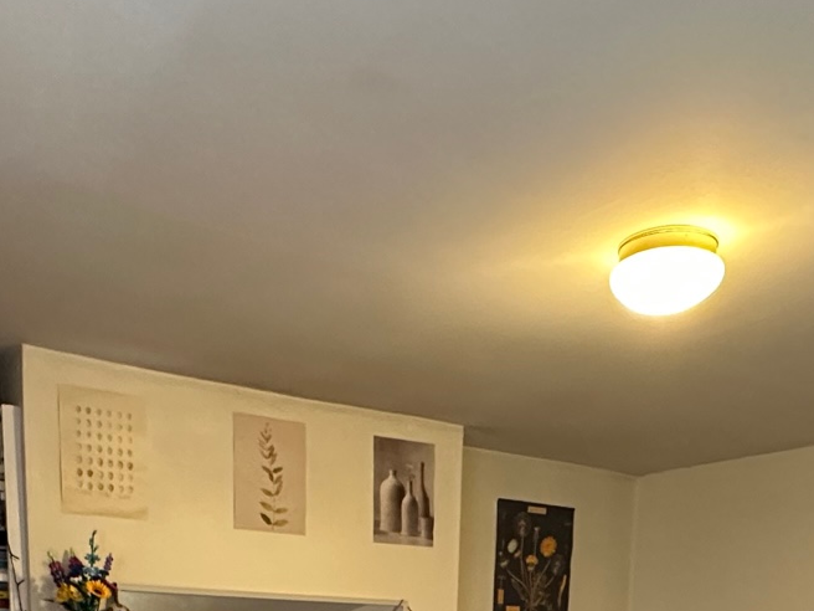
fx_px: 1011
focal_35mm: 43
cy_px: 833
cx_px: 333
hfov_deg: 43.7
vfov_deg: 27.1
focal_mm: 2.22
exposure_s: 1/60
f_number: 2.2
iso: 800
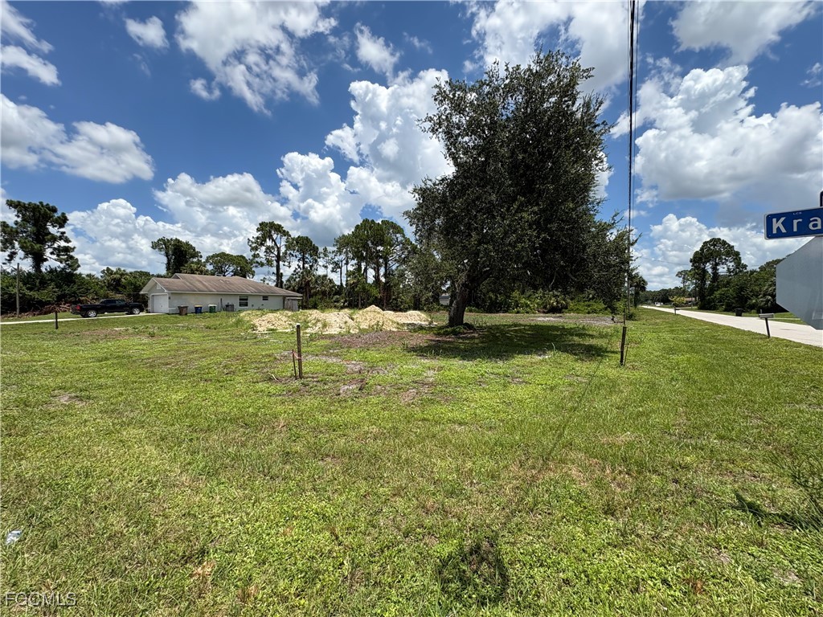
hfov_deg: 102.1
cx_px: 412
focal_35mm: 14
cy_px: 308
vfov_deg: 85.7
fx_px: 333
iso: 50
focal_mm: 2.22
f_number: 2.2
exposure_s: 1/1789
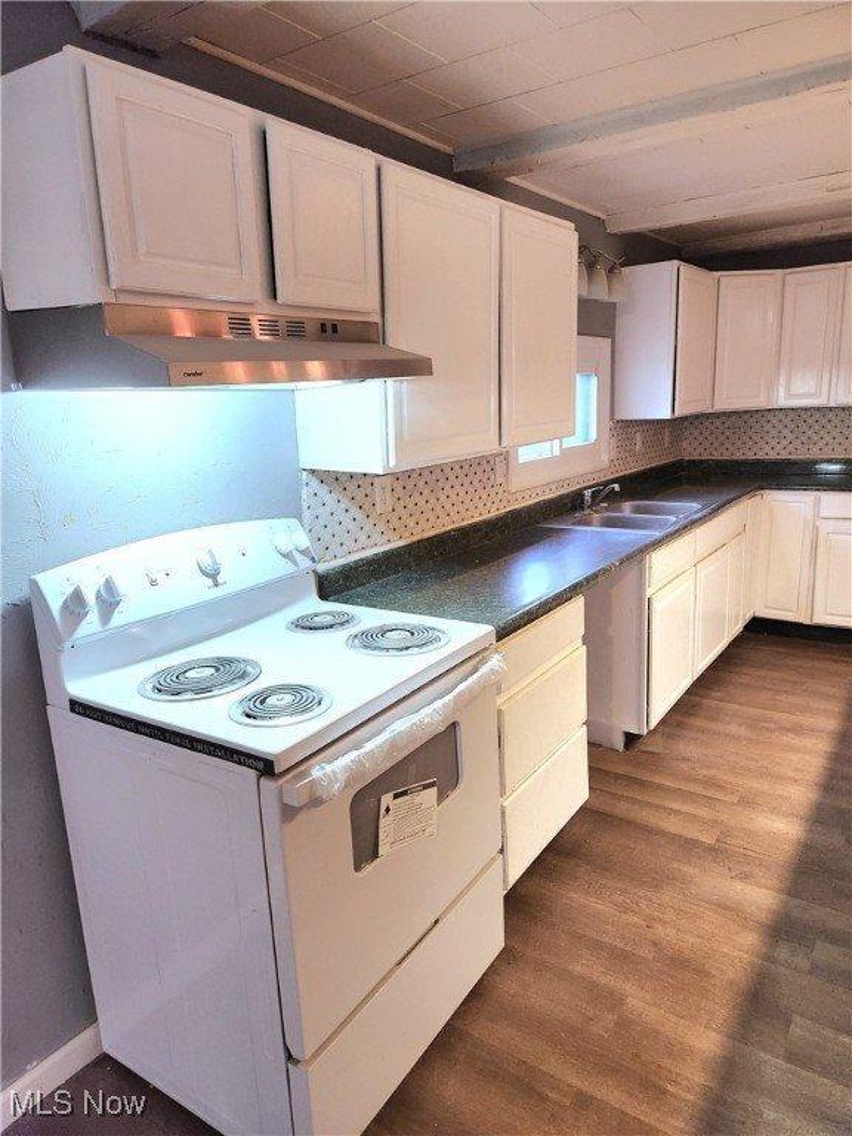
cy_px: 568
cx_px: 426
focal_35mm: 23
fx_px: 755
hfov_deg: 58.9
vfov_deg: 73.9
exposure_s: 1/120
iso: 400
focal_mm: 5.4
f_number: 1.8
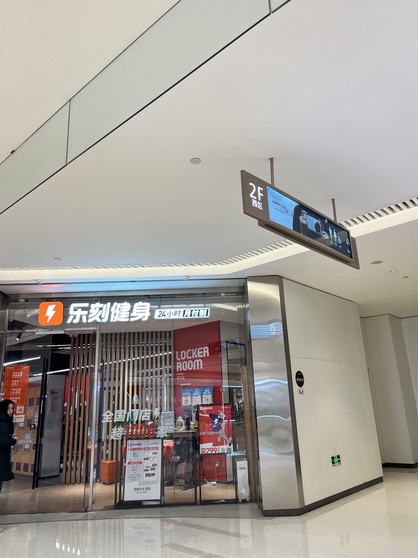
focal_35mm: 26
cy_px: 279
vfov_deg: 67.3
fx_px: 419
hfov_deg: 53.1
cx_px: 209
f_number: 1.6
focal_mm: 5.1
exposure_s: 1/100
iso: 80
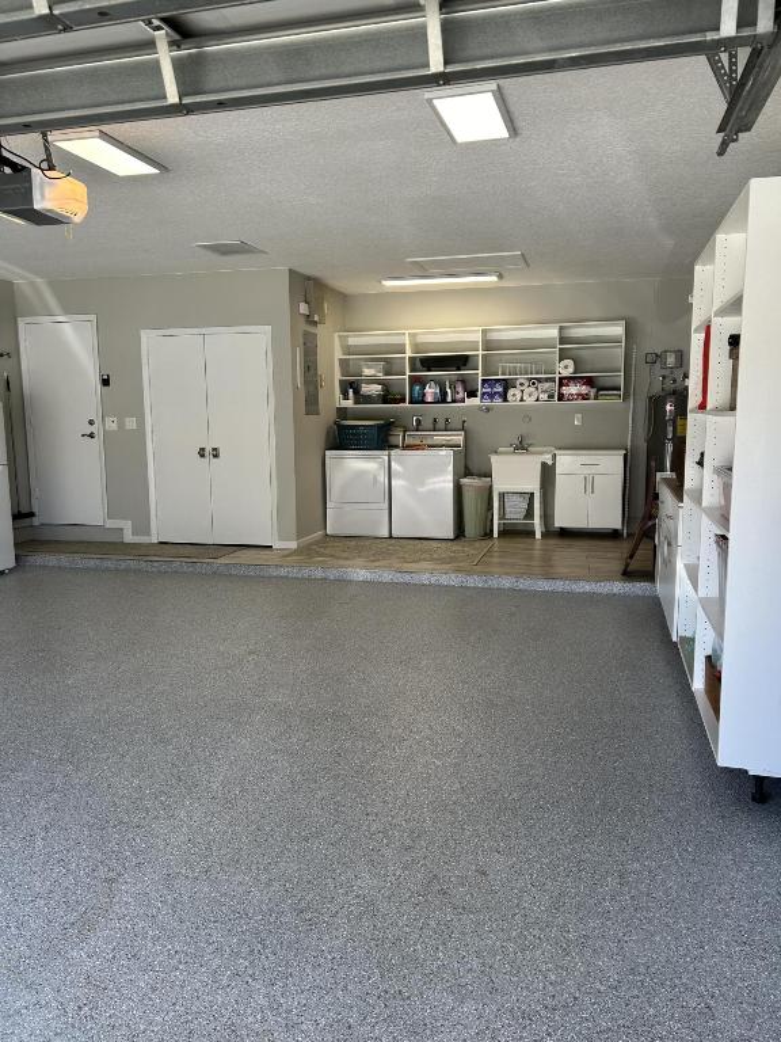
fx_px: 782
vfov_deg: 67.3
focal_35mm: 26
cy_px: 521
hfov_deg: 53.1
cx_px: 390
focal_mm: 5.7
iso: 40
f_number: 1.5
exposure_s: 1/225
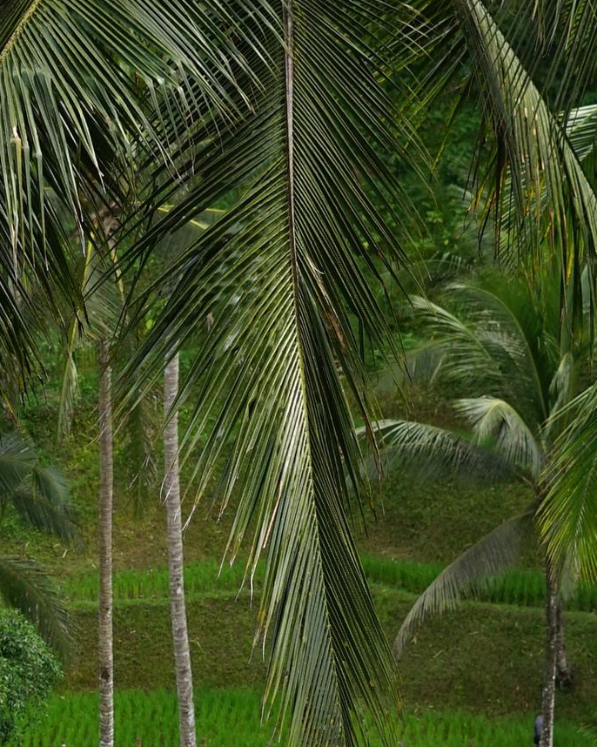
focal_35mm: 210
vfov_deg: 9.2
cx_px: 114
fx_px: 4640
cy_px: 583
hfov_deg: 7.4
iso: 100
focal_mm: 50
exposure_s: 1/250
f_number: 3.5
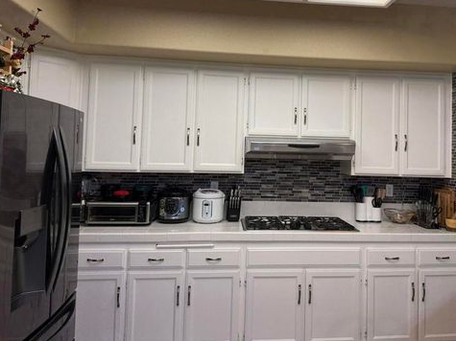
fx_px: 395
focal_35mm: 30
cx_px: 272
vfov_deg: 46.4
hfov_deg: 59.5
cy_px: 129
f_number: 1.78
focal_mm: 6.76
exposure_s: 1/126
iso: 160
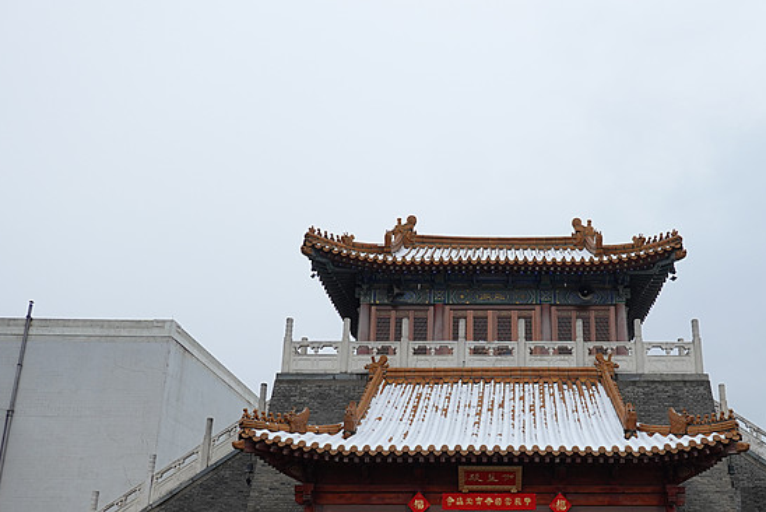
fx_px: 745
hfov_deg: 53.6
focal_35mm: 35
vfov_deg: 37.3
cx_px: 493
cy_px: 359
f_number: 4
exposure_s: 1/640
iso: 125
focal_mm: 9.03
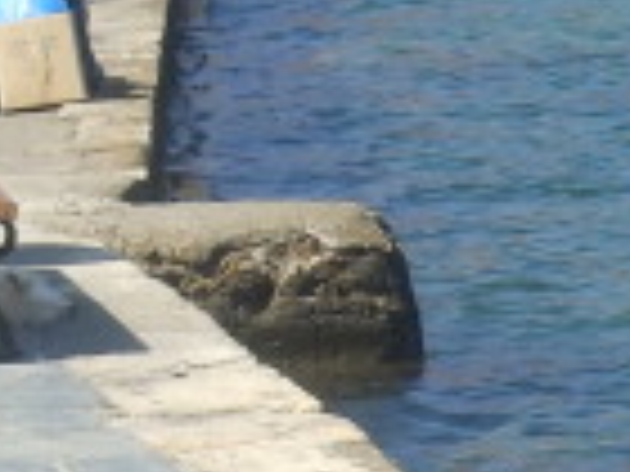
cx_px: -698
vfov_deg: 5.6
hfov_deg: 7.2
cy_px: -396
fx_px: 4768
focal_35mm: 262
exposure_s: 1/320
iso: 80
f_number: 4.5
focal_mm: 8.2
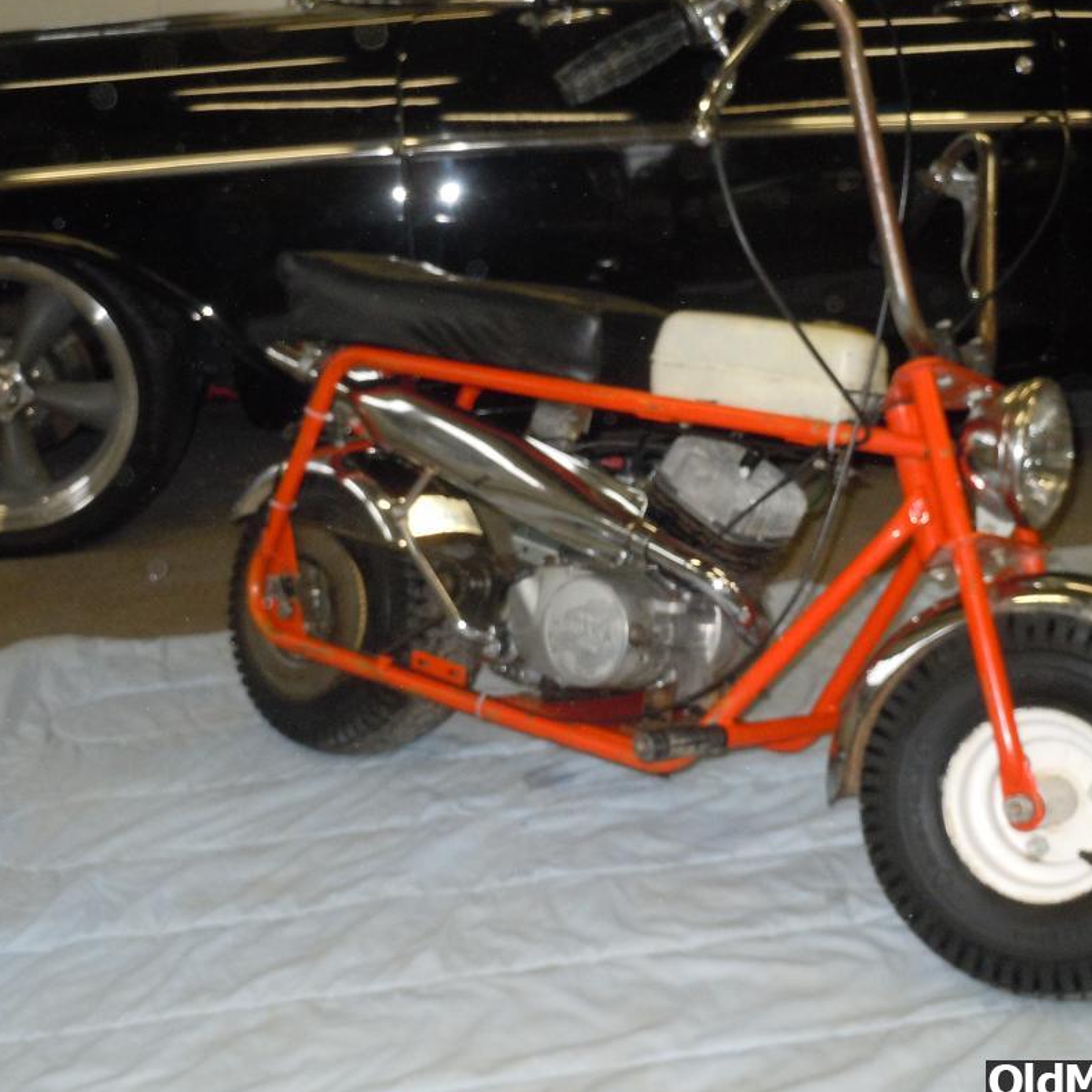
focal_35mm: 47
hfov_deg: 35.9
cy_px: 545
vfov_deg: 36.1
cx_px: 651
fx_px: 1677
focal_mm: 6.9
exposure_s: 1/30
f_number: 4.3
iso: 400
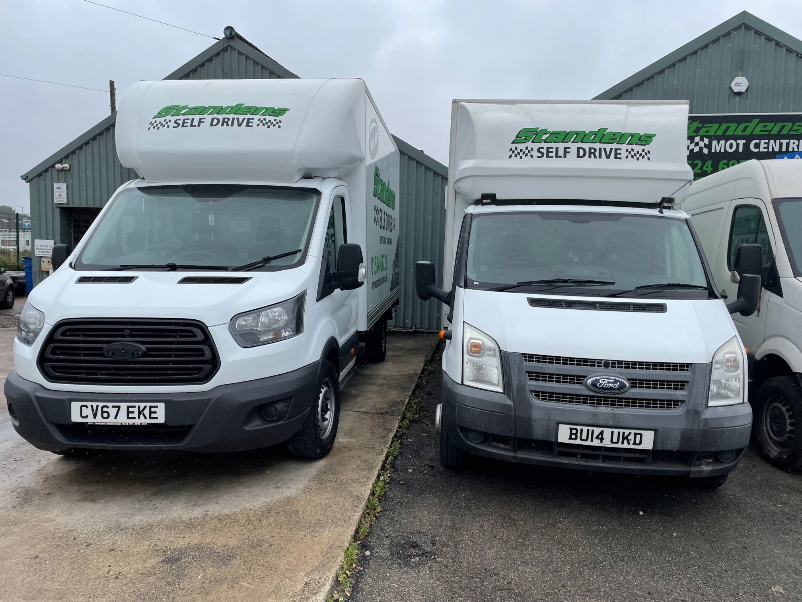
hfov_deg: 67.3
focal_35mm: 26
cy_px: 301
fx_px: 602
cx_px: 401
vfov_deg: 53.1
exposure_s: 1/2959
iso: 32
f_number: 1.6
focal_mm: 4.2
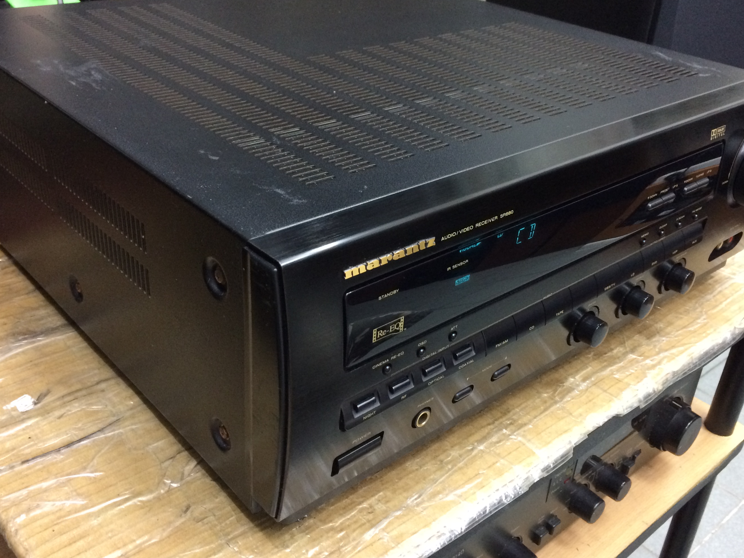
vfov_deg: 39.6
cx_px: 383
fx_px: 774
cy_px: 246
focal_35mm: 36
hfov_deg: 51.3
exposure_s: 1/33
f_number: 2.2
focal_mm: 4.15
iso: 320
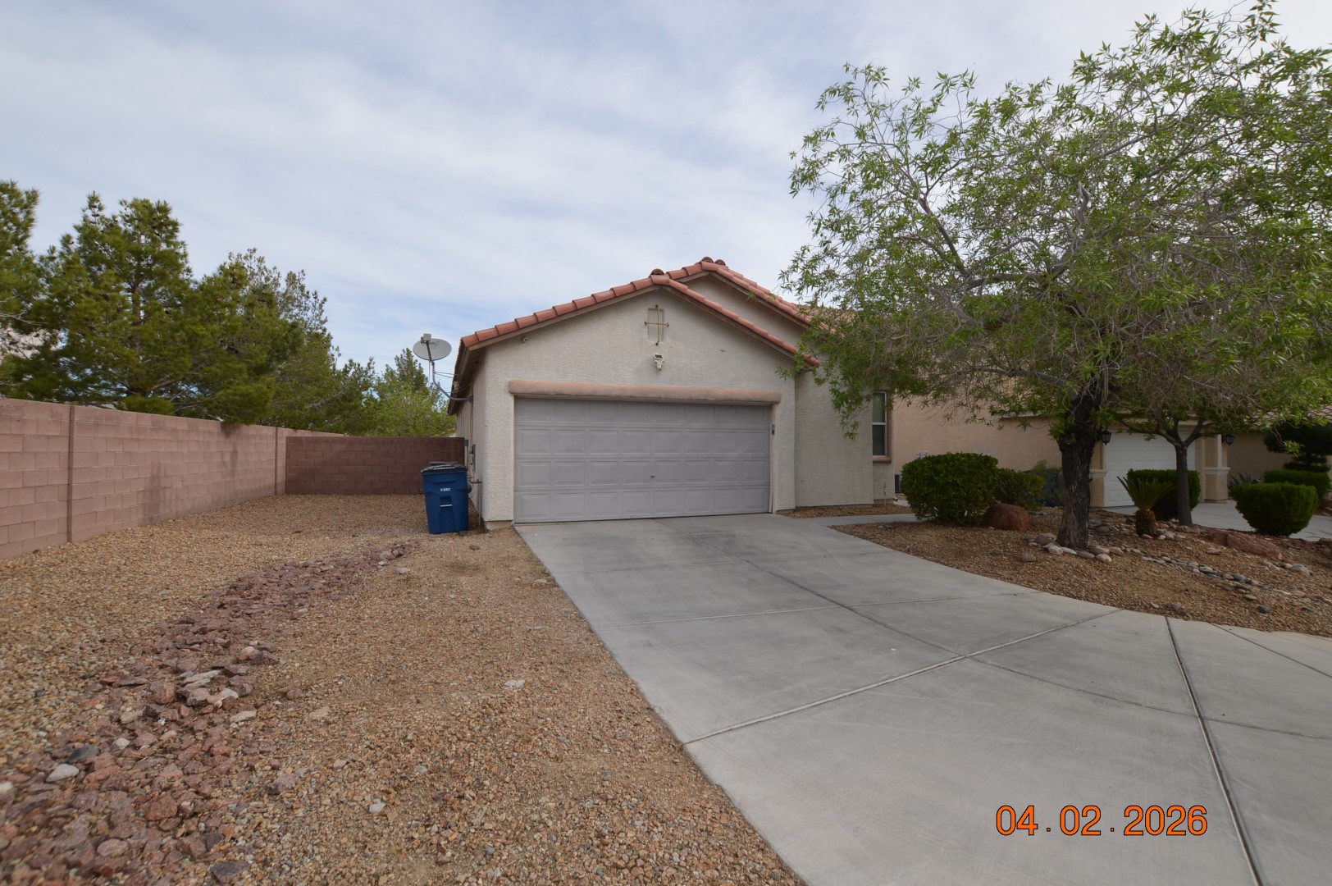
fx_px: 555
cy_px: 443
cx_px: 666
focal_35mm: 15
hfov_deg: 100.4
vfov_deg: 77.2
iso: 100
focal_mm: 10
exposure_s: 1/200
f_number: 8
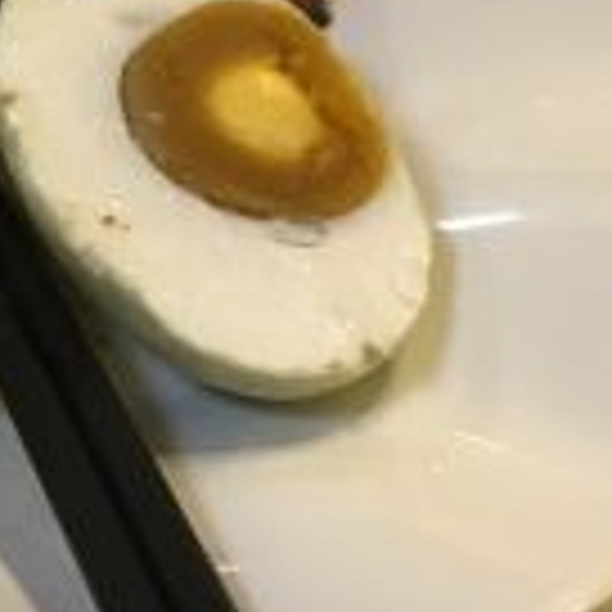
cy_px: -182
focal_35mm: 132
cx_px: -202
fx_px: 2640
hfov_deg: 12.8
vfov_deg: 12.8
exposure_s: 1/33
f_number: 2.2
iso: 50
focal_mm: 4.15
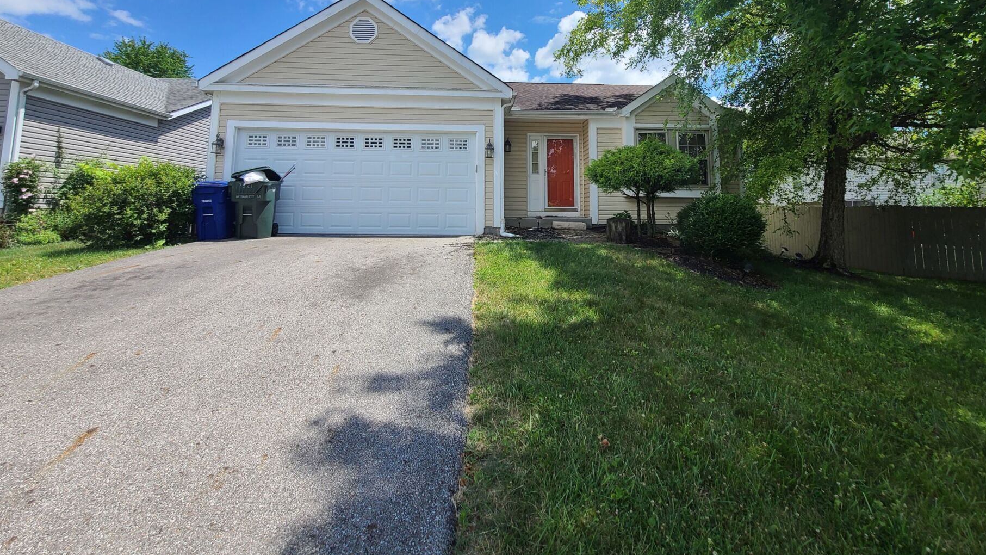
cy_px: 170
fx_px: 392
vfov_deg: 67.9
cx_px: 505
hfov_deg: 103.0
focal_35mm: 15
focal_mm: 2.2
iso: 64
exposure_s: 1/1500
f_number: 2.2
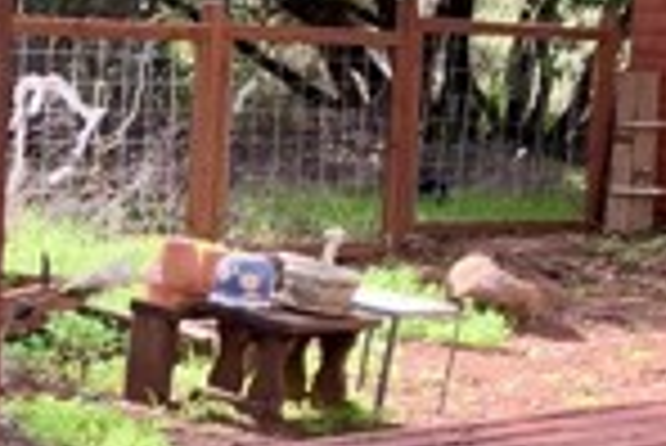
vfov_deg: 11.6
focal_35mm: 117
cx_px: -446
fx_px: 2167
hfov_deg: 15.5
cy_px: 491
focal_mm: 4.25
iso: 25
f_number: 1.8
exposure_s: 1/130
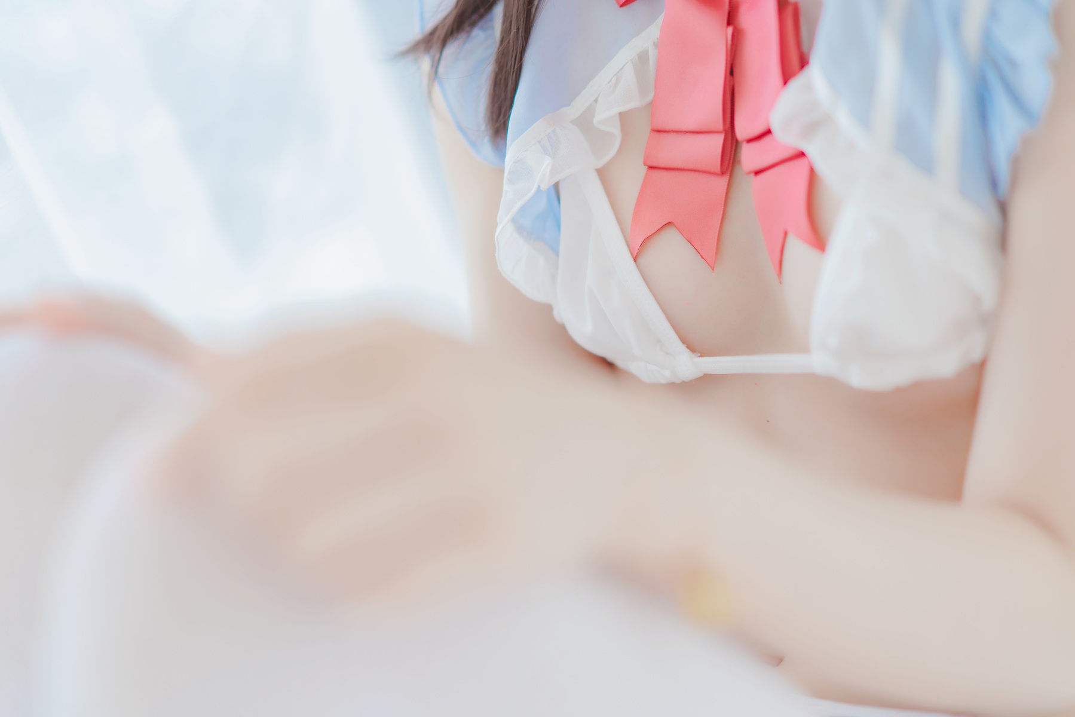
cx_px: 538
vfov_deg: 27.0
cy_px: 358
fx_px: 1493
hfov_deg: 39.6
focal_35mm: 50
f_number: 1.4
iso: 100
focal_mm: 50
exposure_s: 1/200
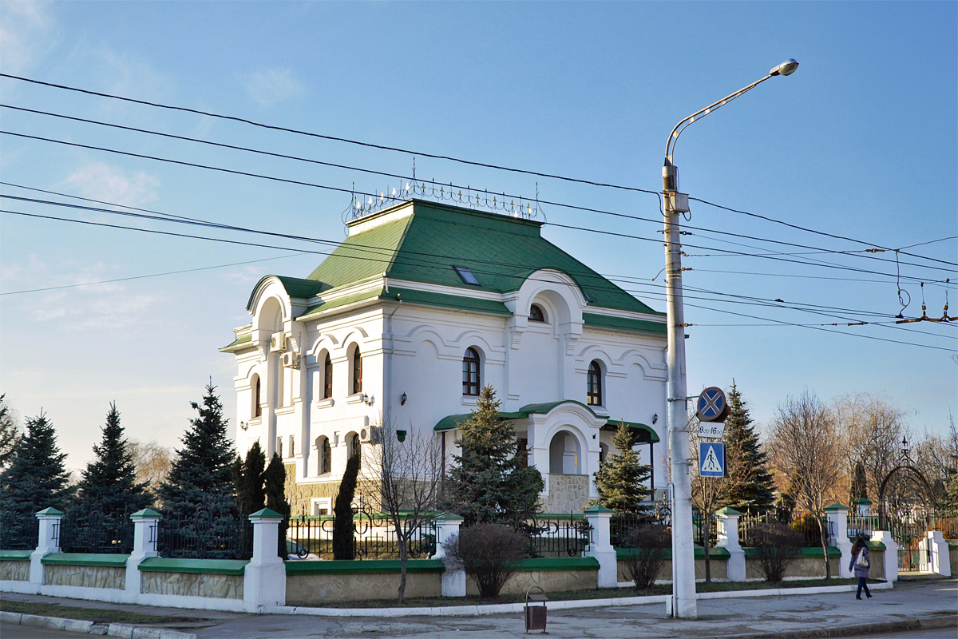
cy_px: 320
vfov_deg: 29.9
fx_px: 1197
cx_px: 479
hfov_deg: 43.6
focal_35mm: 45
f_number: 5
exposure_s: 1/1250
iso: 400
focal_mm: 30
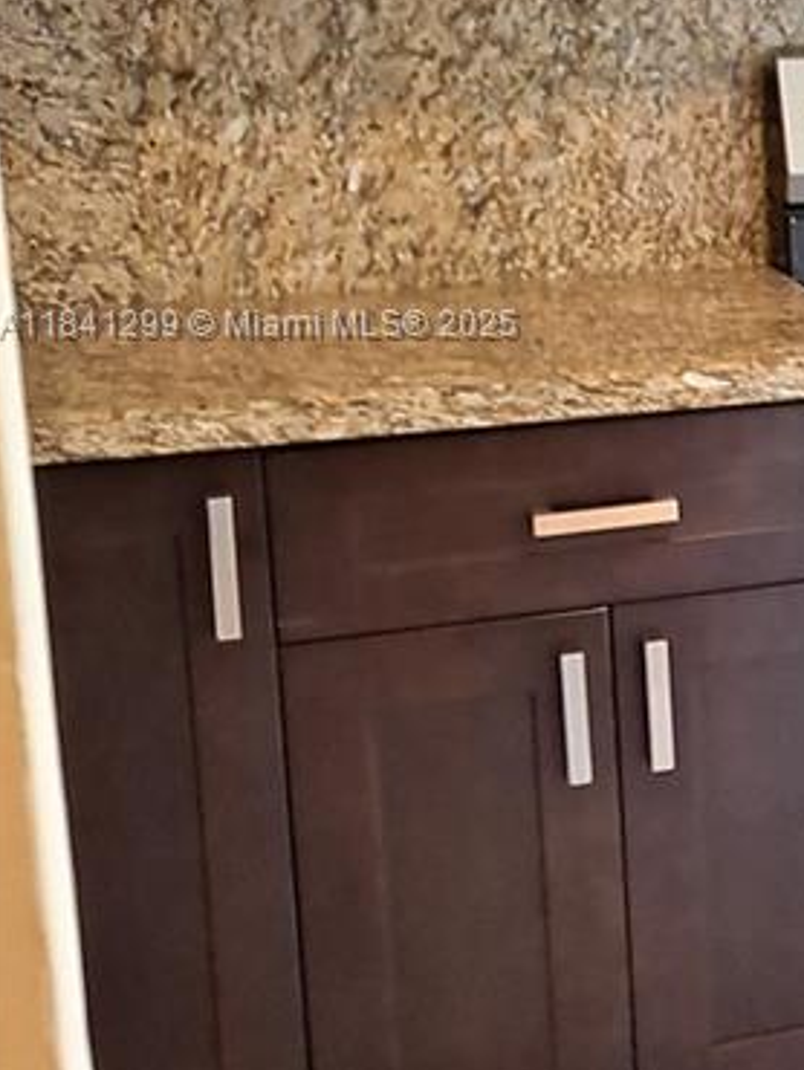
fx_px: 2506
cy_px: 327
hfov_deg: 16.3
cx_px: 1290
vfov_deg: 24.0
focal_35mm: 81
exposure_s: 1/60
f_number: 2
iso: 125
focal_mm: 4.6
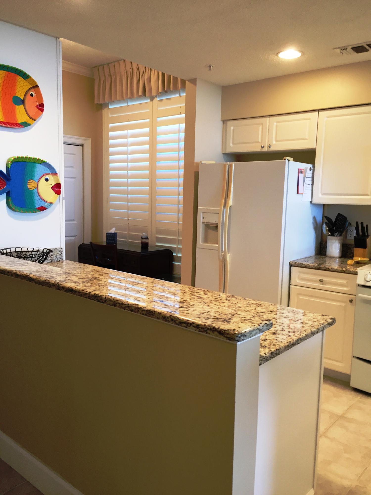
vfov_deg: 61.7
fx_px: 414
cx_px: 186
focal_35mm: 29
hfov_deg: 48.2
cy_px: 248
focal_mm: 4.15
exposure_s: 1/30
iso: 64
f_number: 2.2
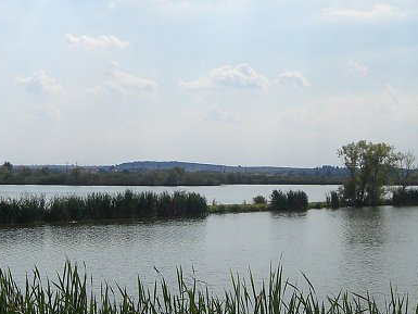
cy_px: 186
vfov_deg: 18.7
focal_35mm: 79
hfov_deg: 24.7
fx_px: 954
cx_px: 199
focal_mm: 6.3
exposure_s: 1/2000
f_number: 4.4
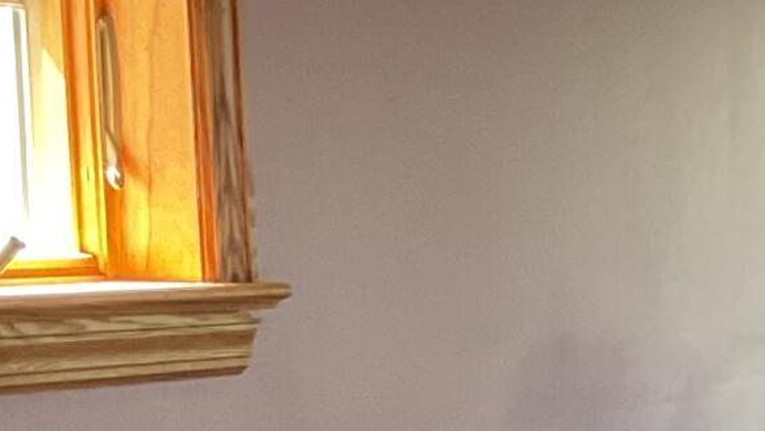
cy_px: 671
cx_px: 1293
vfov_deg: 7.3
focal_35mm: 163
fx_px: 3307
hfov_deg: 12.3
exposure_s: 1/60
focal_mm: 3
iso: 160
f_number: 1.8
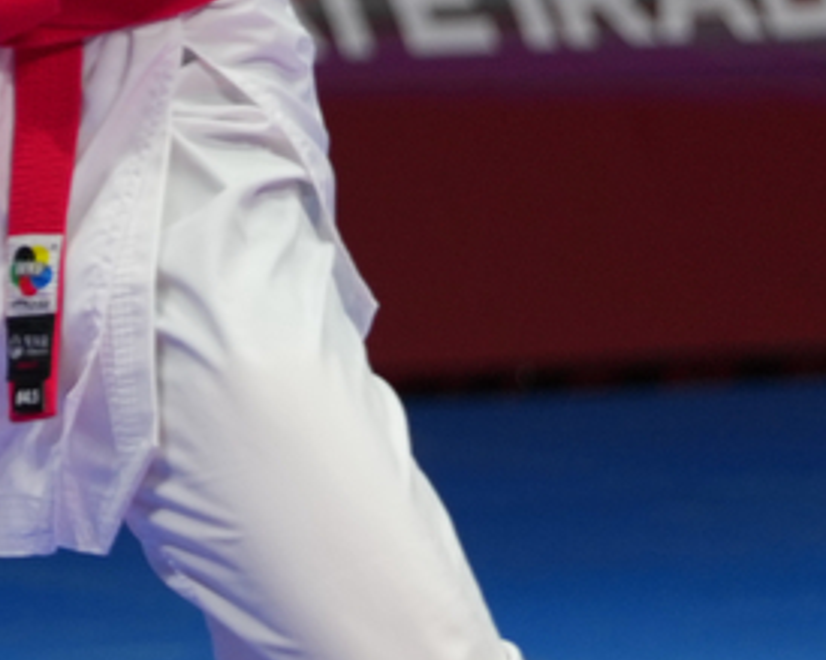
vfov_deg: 2.0
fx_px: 19135
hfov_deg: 2.5
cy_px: 163
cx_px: -1146
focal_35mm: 783
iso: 500
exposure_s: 1/1000
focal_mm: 143
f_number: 2.8
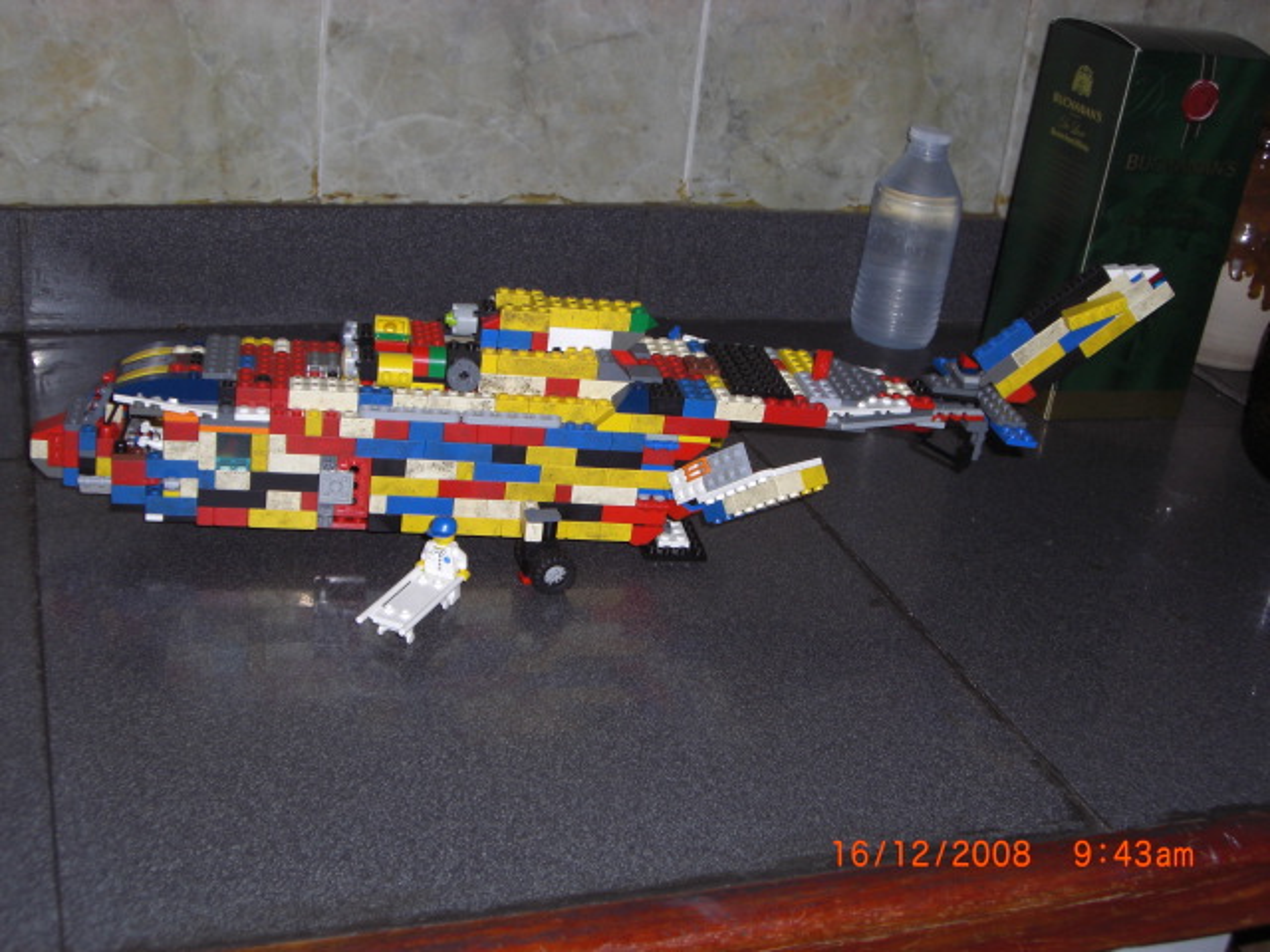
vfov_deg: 30.9
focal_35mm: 47
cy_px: 476
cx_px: 635
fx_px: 1724
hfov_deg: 40.4
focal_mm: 7.6
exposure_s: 1/60
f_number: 3
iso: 100
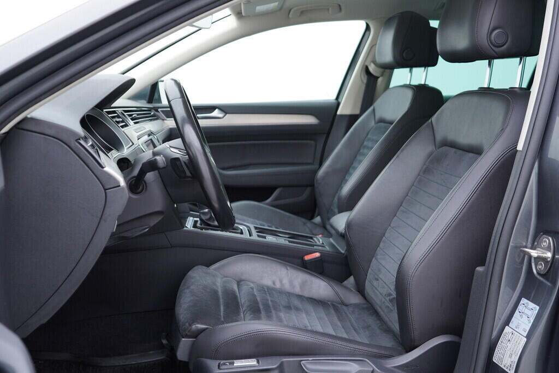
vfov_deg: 36.9
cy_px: 186
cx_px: 280
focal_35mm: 36
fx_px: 559
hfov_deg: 53.1
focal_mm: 24
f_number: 2.8
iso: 160
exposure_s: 1/40
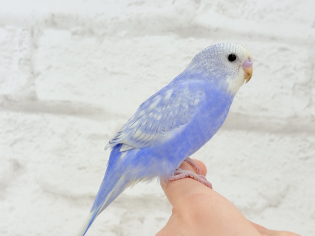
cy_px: 118
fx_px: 473
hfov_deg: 36.8
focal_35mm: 52
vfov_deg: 28.0
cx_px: 158
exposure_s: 1/50
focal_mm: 5.96
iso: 40
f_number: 1.6
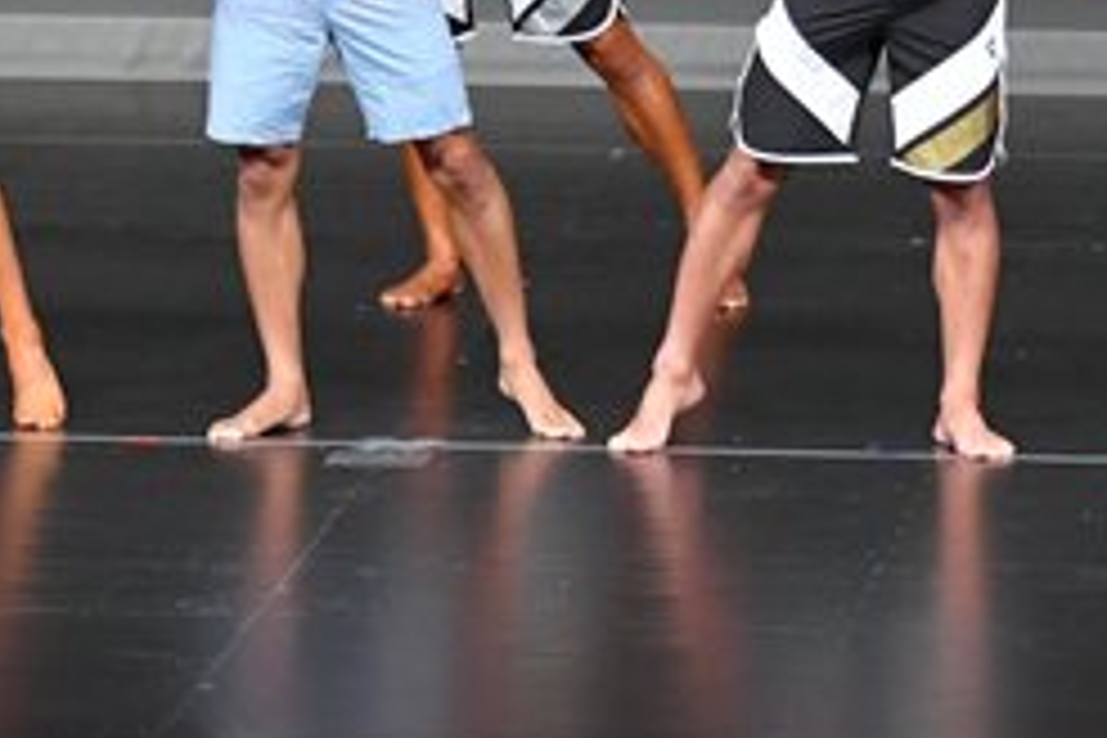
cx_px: 371
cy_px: -130
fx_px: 15189
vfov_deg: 2.8
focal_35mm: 494
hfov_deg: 4.2
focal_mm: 105
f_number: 5.6
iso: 4000
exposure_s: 1/400
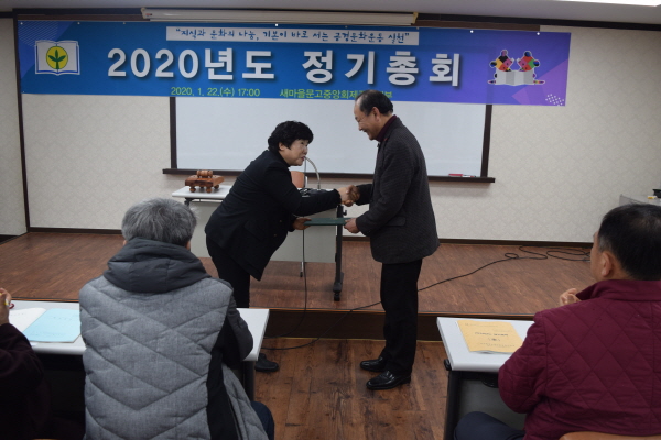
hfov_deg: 57.2
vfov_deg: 40.0
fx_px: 606
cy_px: 220
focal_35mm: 33
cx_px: 330
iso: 400
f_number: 5
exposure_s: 1/100
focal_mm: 22
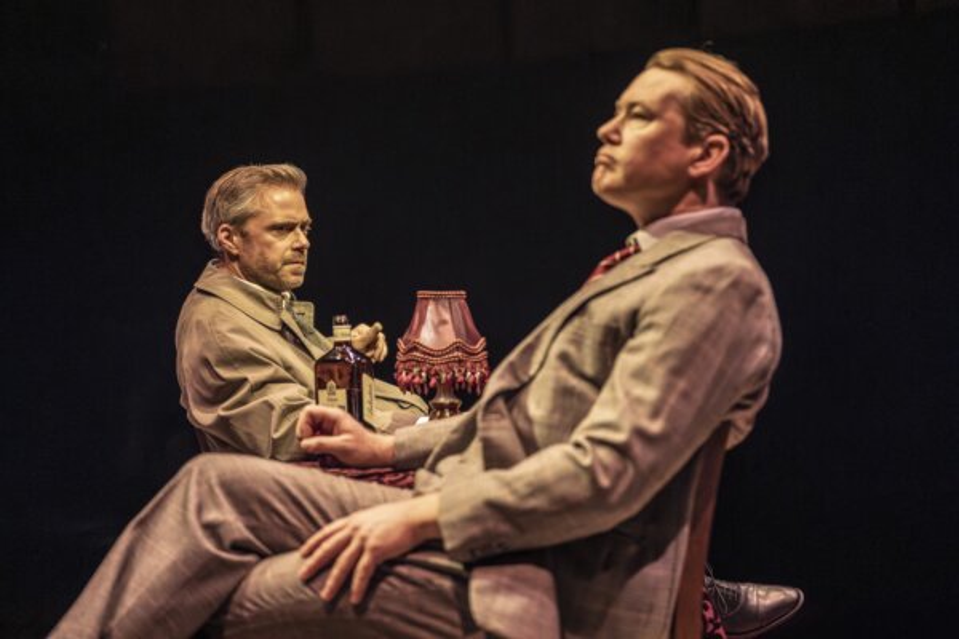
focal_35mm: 86
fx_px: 2291
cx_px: 480
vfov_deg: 15.9
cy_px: 320
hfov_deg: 23.6
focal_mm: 86
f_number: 2.8
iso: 2000
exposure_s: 1/200
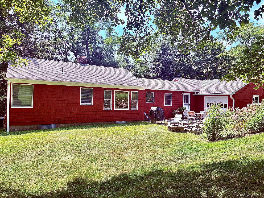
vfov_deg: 53.1
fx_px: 198
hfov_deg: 67.3
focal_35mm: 26
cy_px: 99
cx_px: 132
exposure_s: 1/1667
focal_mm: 5.96
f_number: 1.6
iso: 64
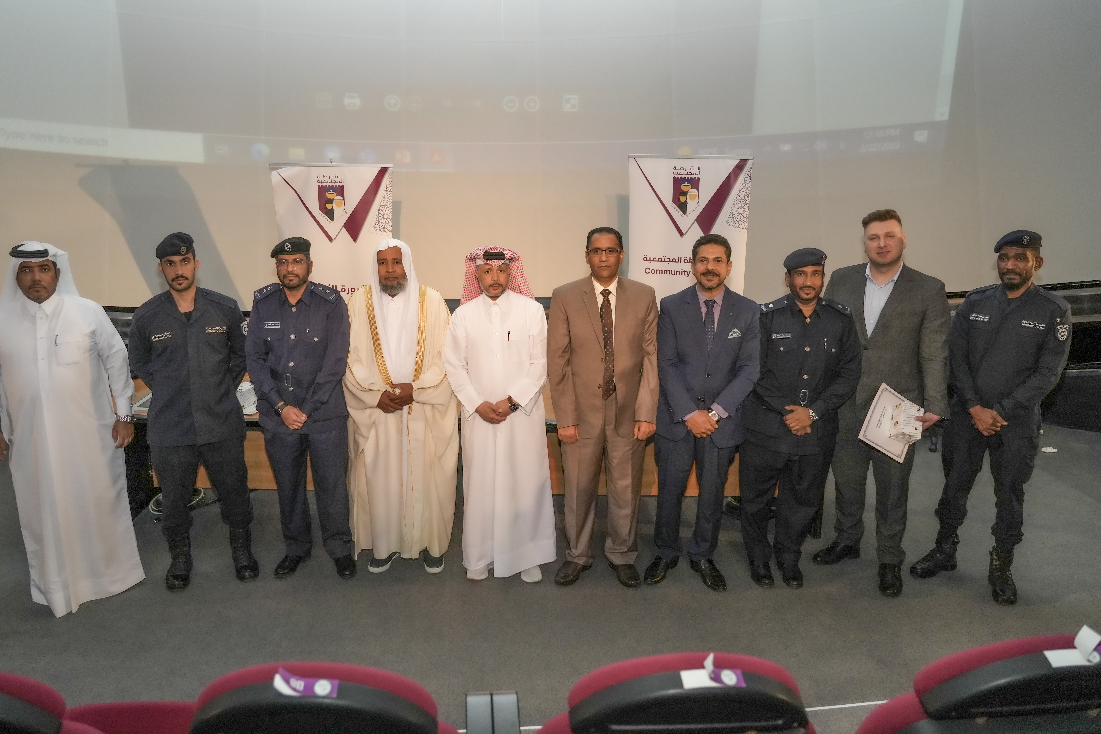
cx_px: 511
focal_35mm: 27
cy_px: 342
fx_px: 826
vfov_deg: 47.9
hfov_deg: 67.3
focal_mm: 25
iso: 2500
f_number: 4
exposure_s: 1/160
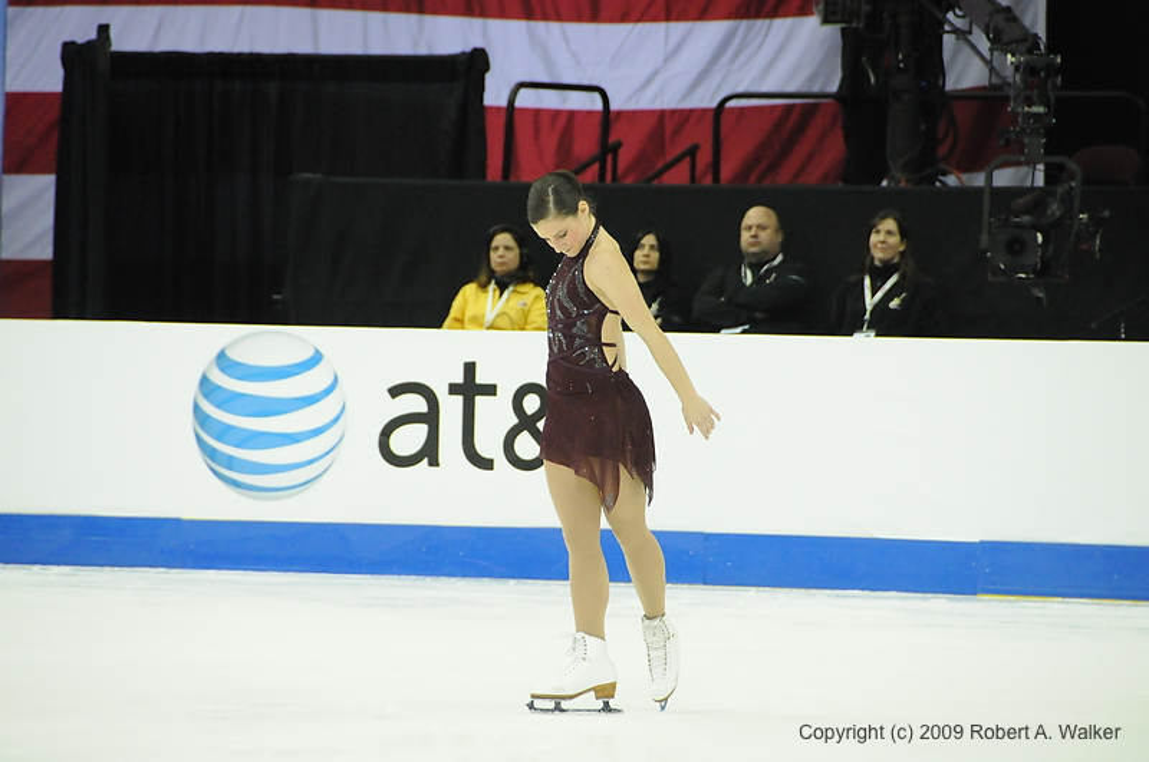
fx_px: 9561
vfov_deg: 4.6
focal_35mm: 300
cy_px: 381
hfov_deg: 6.9
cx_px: 574
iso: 3200
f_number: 5.6
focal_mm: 200
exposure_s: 1/500
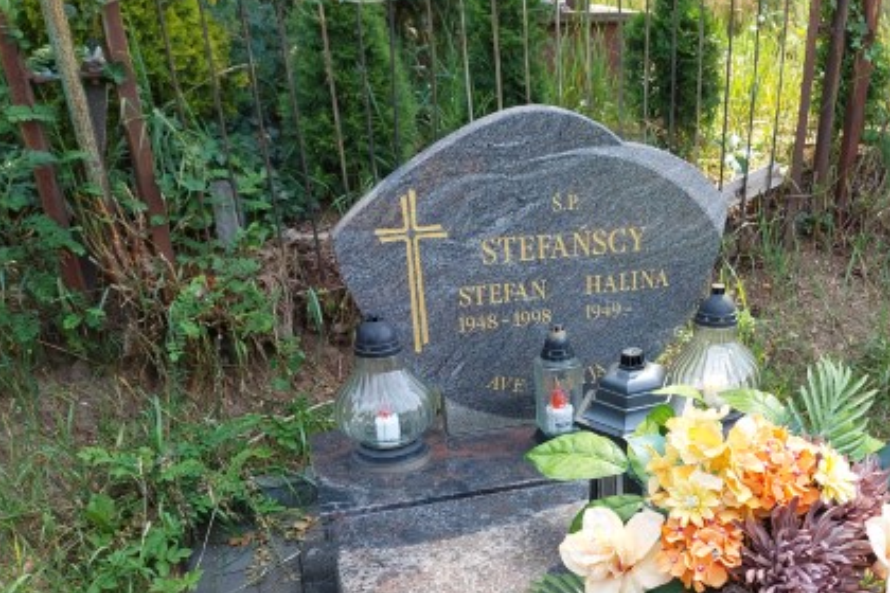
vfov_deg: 34.3
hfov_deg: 49.6
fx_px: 939
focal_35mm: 38
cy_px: 445
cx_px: 610
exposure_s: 1/271
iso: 40
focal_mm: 5.23
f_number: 1.8
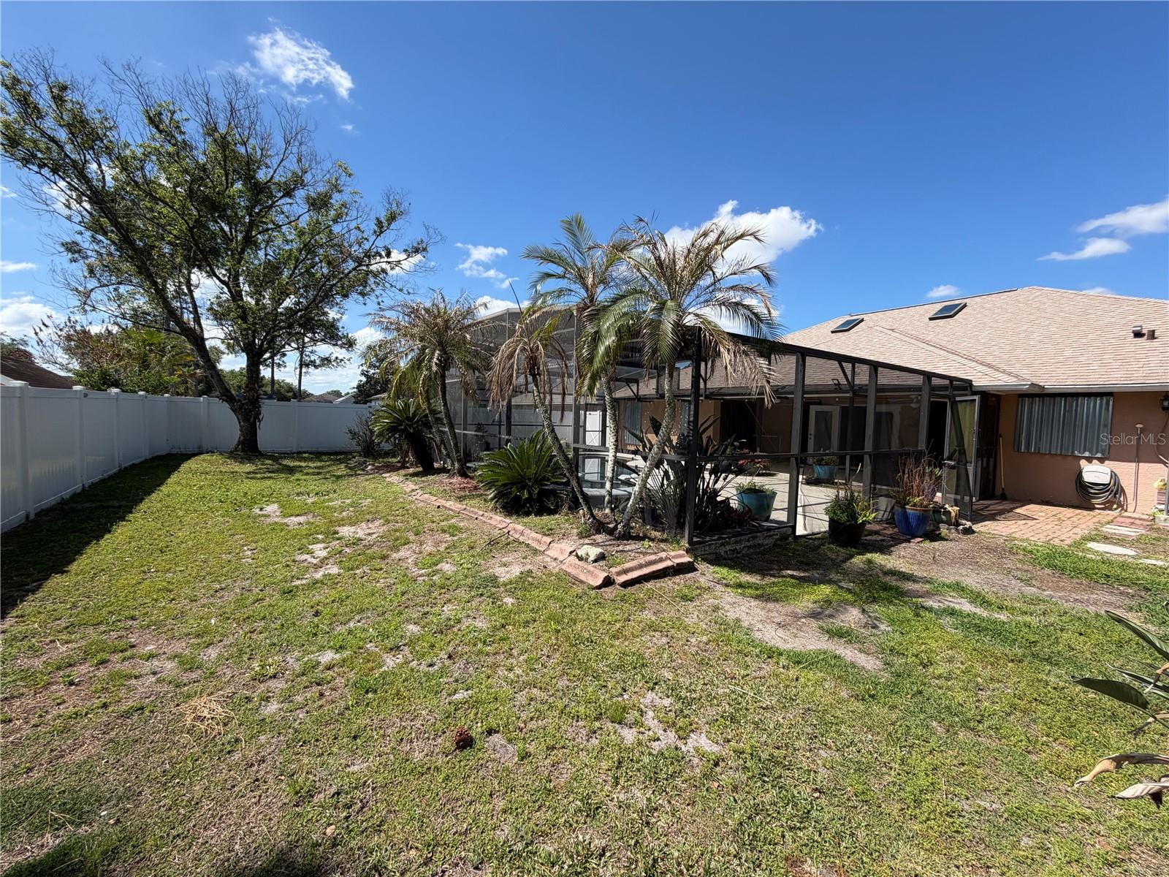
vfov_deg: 85.7
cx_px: 584
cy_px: 438
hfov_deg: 102.1
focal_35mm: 14
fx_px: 473
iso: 25
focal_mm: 2.22
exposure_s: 1/770
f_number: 2.2
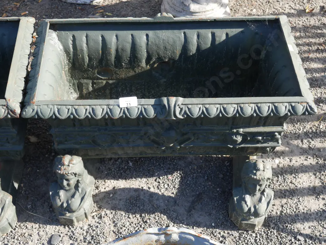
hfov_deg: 38.2
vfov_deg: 29.1
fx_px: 471
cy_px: 122
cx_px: 163
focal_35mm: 50
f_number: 6.3
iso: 200
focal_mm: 25
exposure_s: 1/125
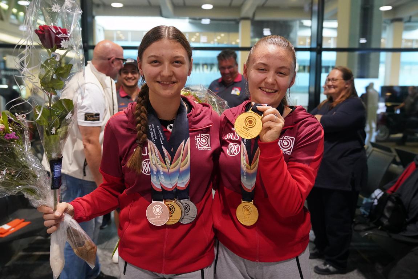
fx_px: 383
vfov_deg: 40.0
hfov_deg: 57.2
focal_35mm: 33
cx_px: 209
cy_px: 140
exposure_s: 1/250
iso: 8000
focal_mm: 33
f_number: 3.5
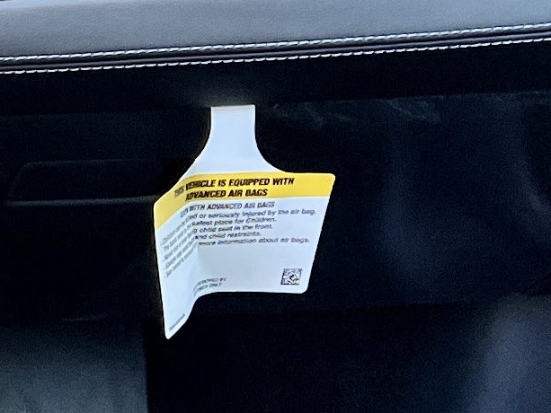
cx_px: -529
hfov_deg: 10.6
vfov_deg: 8.6
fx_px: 2722
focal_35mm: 171
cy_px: 9
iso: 64
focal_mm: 5.7
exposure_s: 1/68
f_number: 1.5
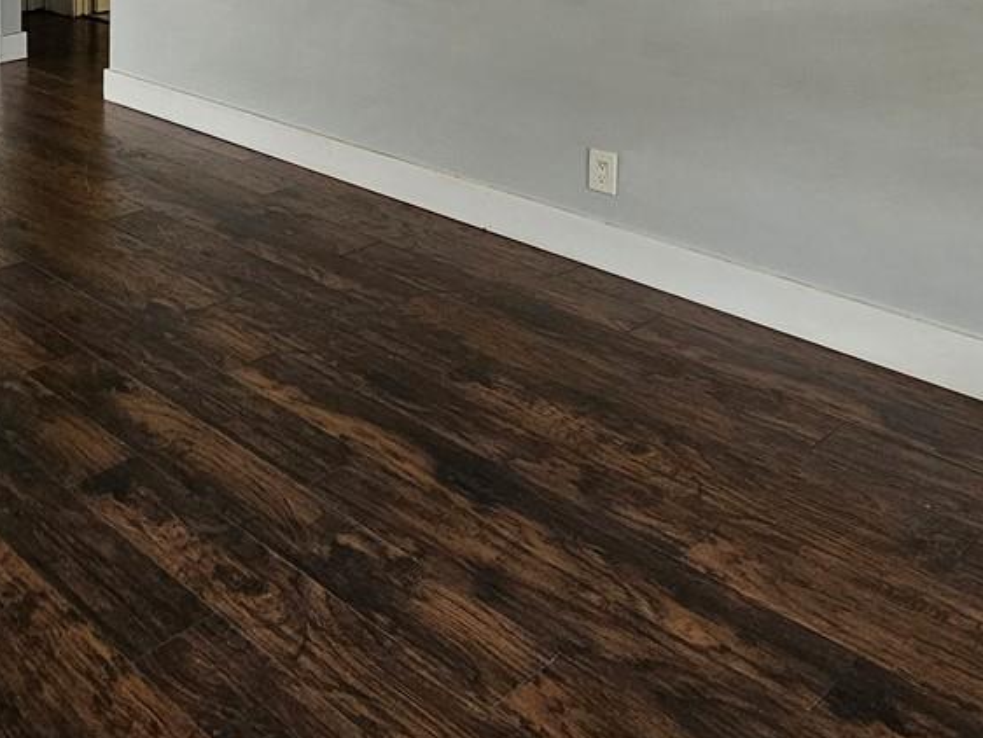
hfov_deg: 44.2
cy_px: -45
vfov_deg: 34.2
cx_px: 45
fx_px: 1051
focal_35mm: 37
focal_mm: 2.2
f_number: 2.2
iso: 64
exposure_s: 1/60
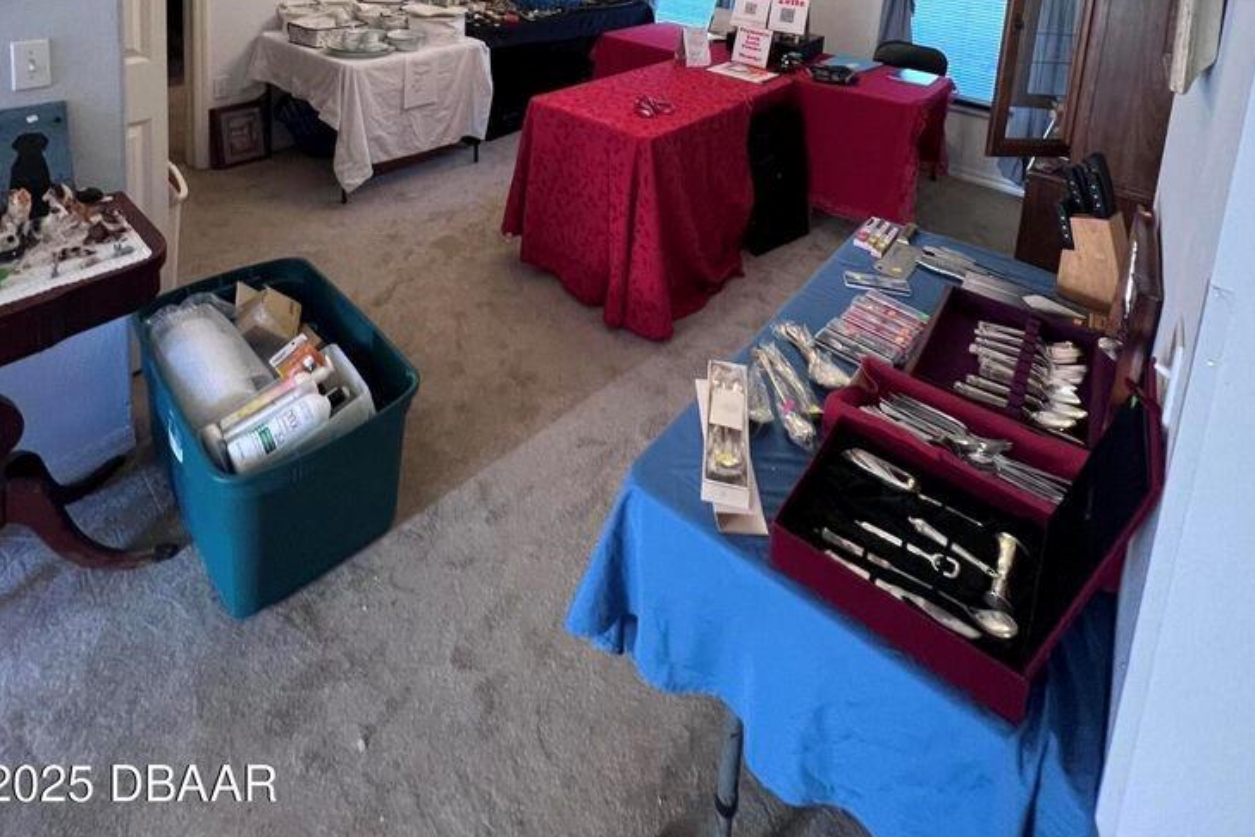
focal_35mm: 19
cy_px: -17
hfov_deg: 86.9
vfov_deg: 50.7
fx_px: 662
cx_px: 604
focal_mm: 1.57
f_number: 1.8
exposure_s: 1/60
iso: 200
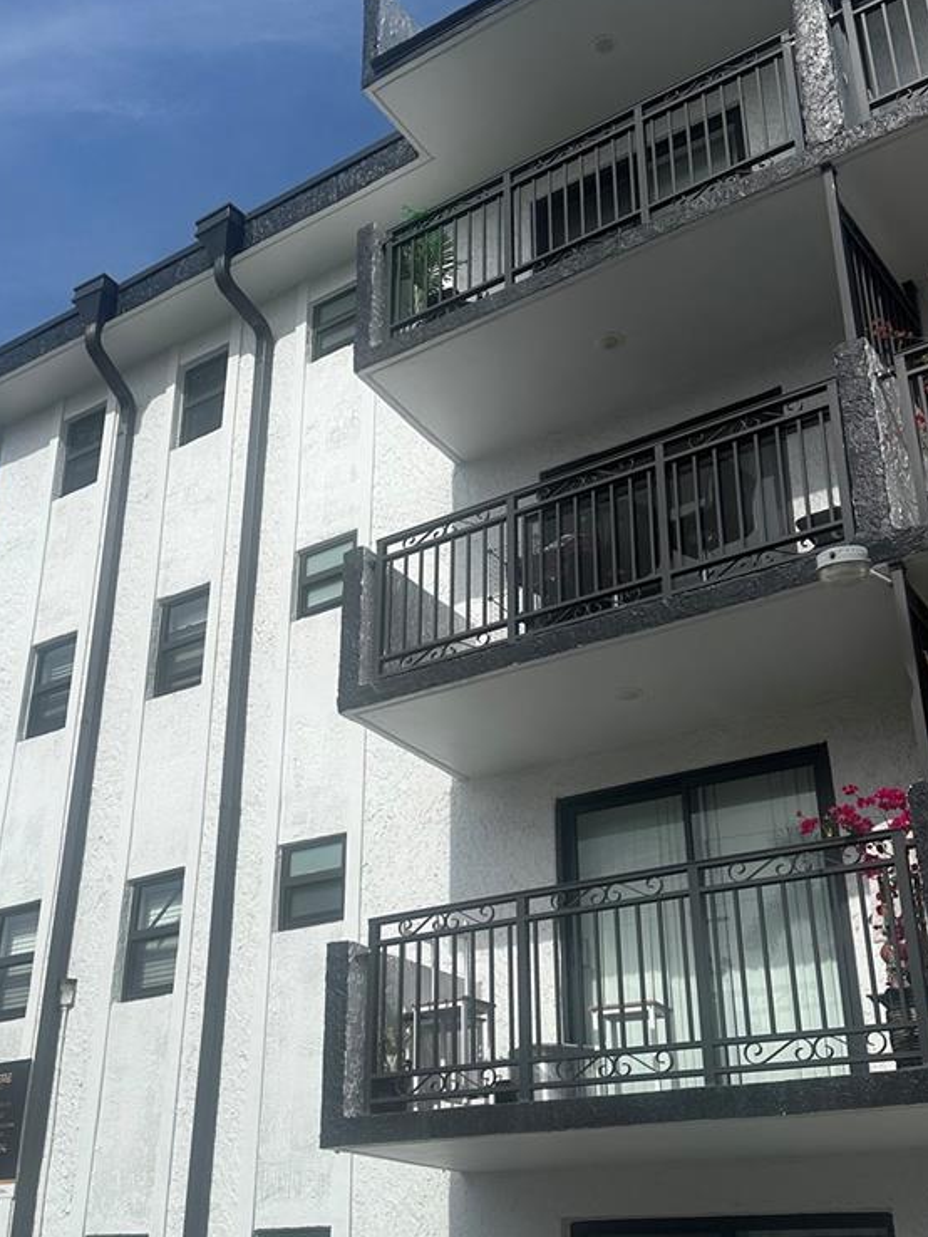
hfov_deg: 36.8
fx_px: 1393
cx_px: 390
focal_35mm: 39
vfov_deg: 47.8
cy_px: 662
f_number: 1.78
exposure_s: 1/9709
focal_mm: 6.86
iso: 80
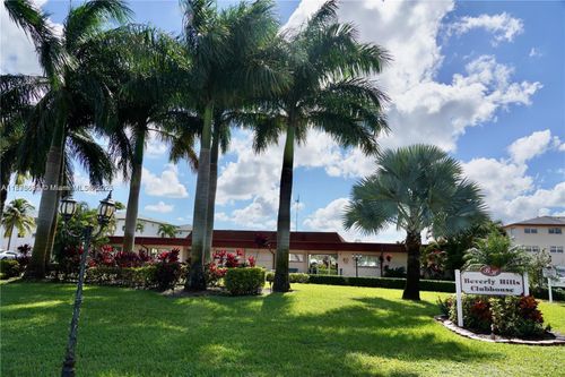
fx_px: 377
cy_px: 188
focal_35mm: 24
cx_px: 282
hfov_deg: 73.8
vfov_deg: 53.1
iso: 100
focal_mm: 24
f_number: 13
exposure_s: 1/250
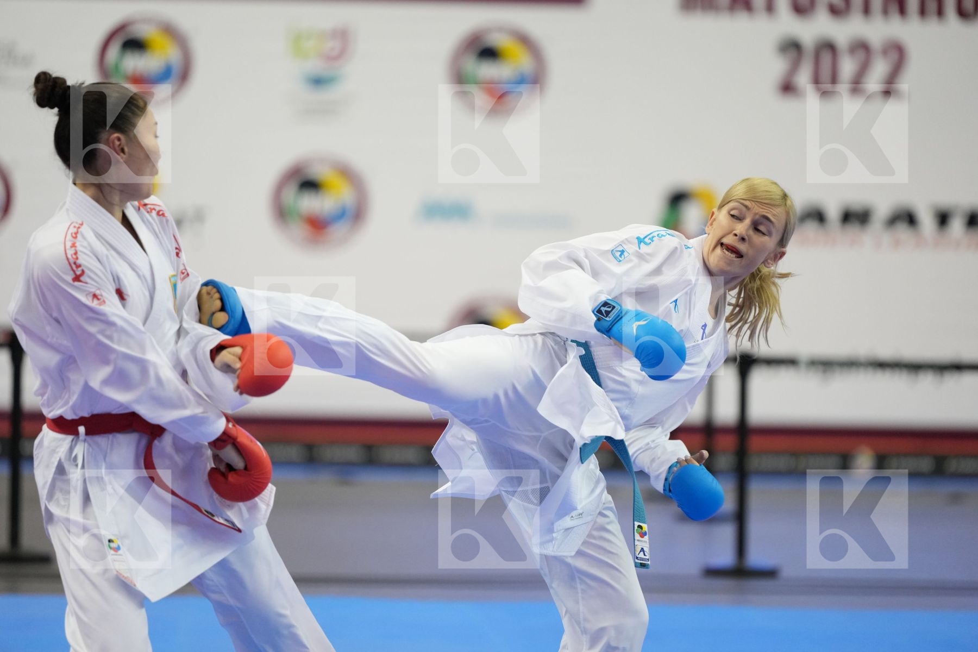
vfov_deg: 6.9
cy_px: 326
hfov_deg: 10.3
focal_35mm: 200
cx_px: 489
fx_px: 5433
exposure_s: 1/1000
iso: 3200
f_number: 2.8
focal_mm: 200
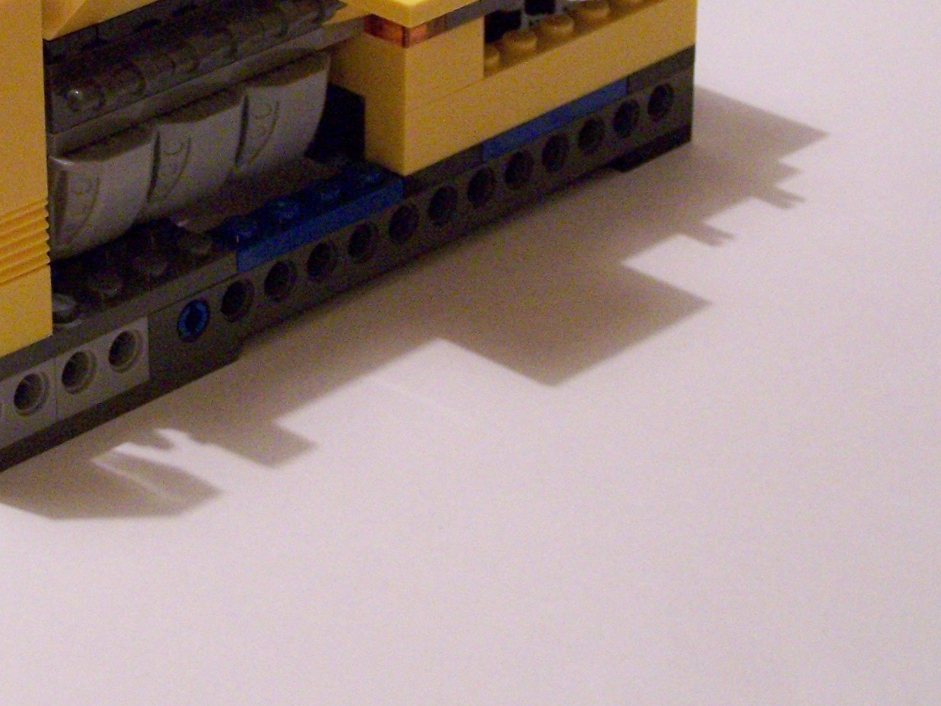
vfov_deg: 12.2
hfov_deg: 16.2
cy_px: 88
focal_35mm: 121
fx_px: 3290
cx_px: 245
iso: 400
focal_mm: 11.1
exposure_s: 1/20
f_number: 3.2
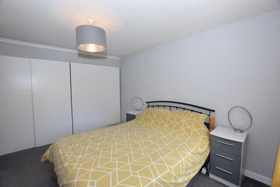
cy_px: 94
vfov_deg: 77.4
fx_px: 117
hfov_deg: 100.4
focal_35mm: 15
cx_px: 140
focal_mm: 10
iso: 400
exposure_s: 1/100
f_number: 4.5
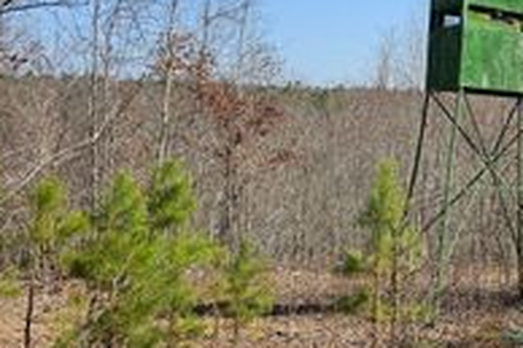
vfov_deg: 25.4
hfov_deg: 34.3
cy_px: 128
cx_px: 518
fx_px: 769
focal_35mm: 53
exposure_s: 1/2000
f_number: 1.7
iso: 40
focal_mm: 6.3
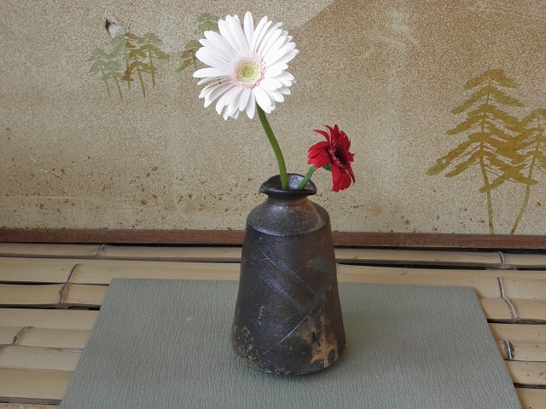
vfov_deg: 28.6
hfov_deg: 37.5
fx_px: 804
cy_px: 204
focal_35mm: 51
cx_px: 273
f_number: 3.5
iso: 125
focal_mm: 9.22
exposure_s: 1/13
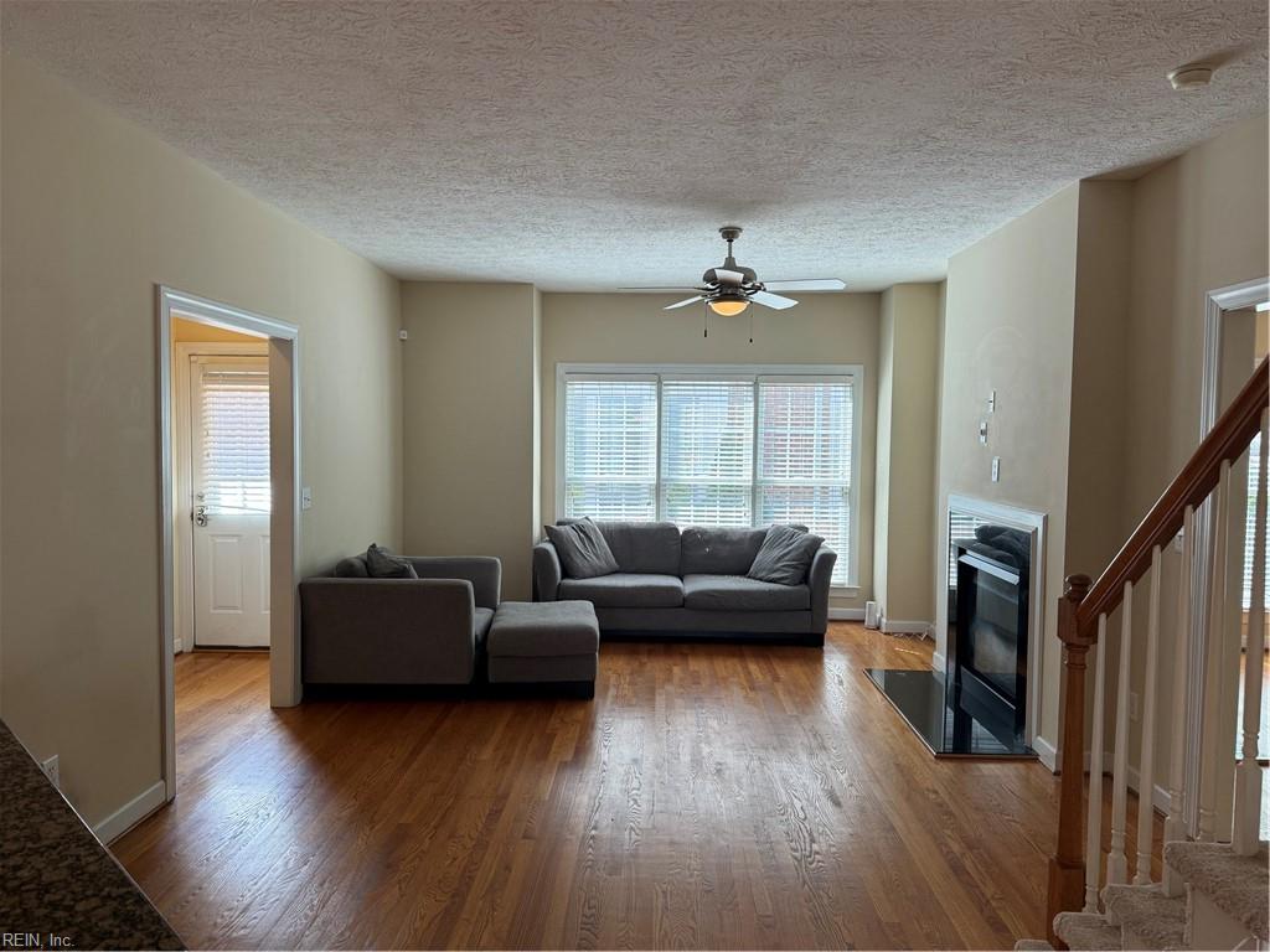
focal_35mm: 24
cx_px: 635
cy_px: 476
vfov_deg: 56.8
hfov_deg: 71.6
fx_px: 881
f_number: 1.78
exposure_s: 1/120
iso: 100
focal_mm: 6.76
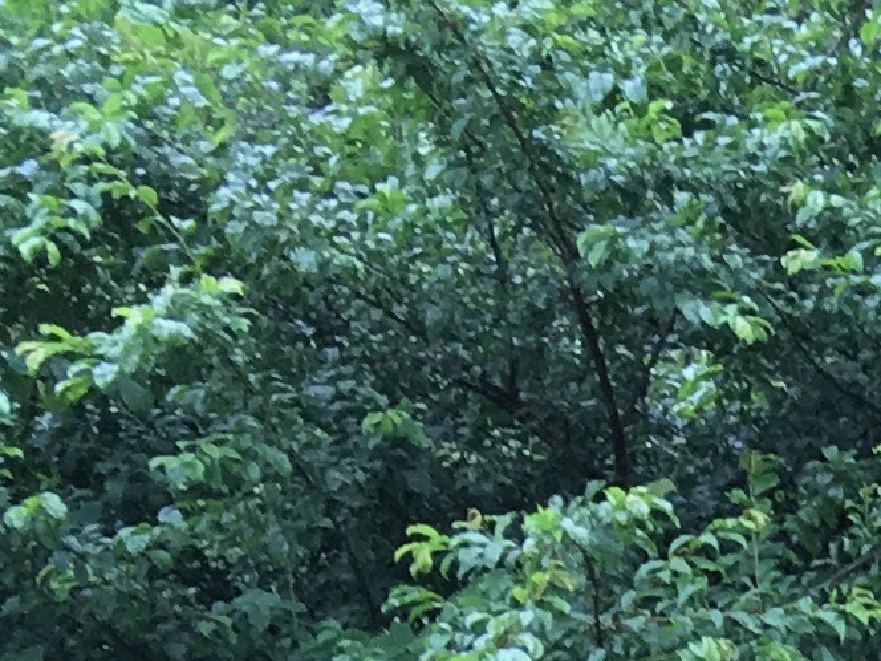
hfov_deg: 9.6
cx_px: 2329
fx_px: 4479
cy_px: 1998
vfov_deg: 7.4
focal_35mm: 176
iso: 25
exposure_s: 1/120
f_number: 2.2
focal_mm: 4.15
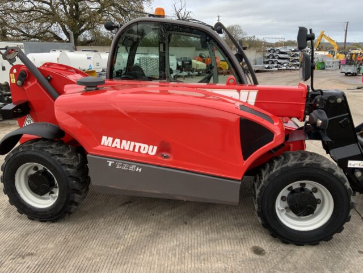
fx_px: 304
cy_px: 136
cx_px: 182
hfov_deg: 61.7
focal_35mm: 29
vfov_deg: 48.2
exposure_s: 1/122
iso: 32
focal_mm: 3
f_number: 1.8
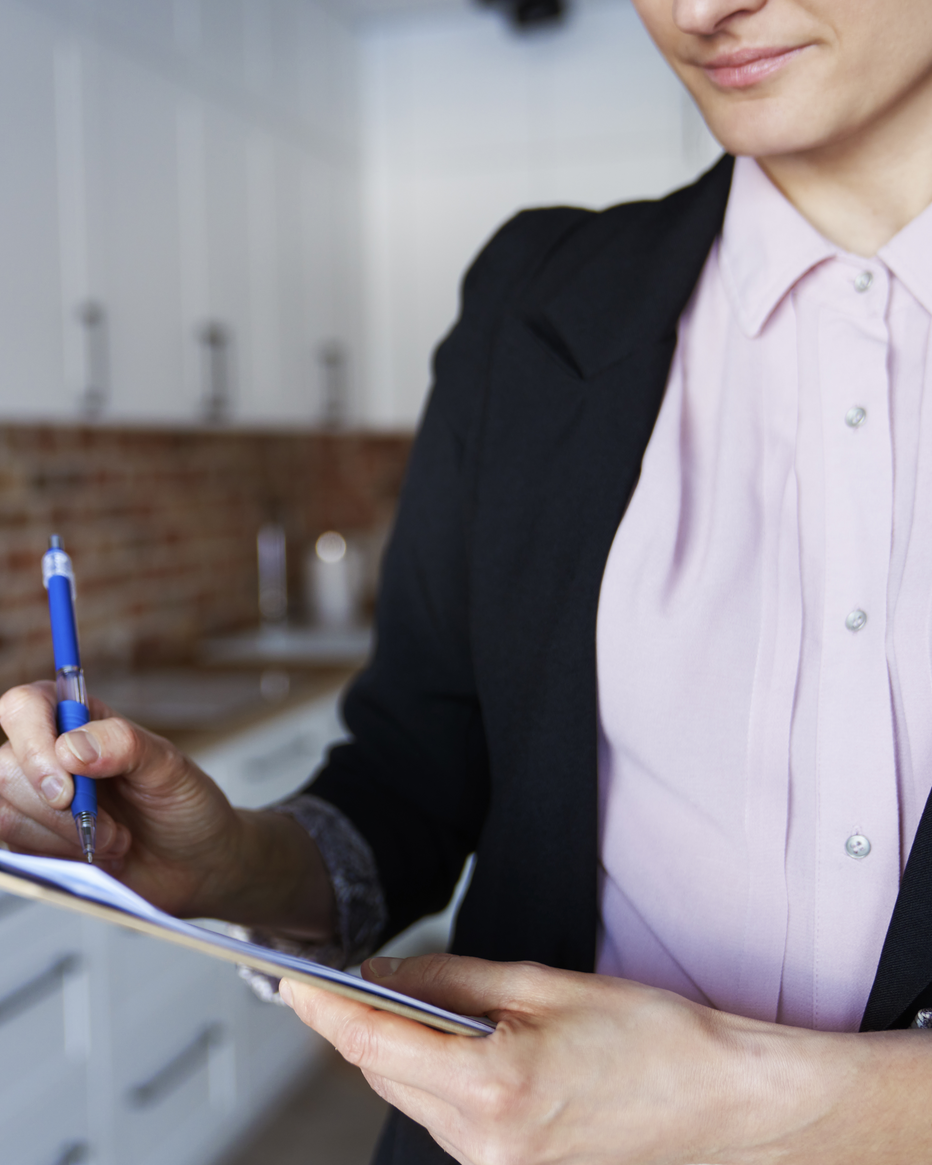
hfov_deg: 29.6
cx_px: 198
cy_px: 574
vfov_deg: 37.3
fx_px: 1724
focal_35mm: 50
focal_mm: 34
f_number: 2.8
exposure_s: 1/100
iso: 320
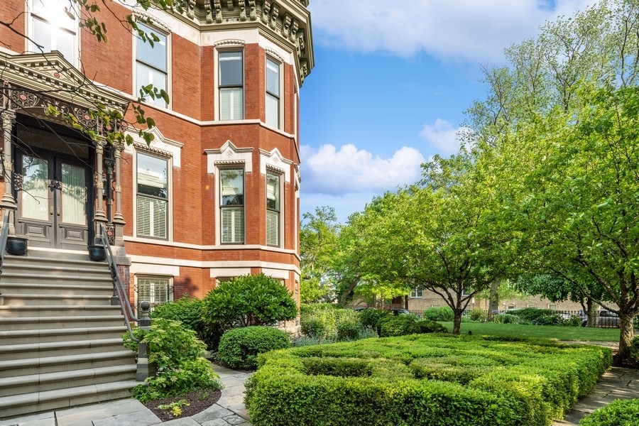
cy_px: 213
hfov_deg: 93.3
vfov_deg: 70.4
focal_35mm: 17
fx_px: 302
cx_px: 320
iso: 320
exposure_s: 1/250
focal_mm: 17
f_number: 8
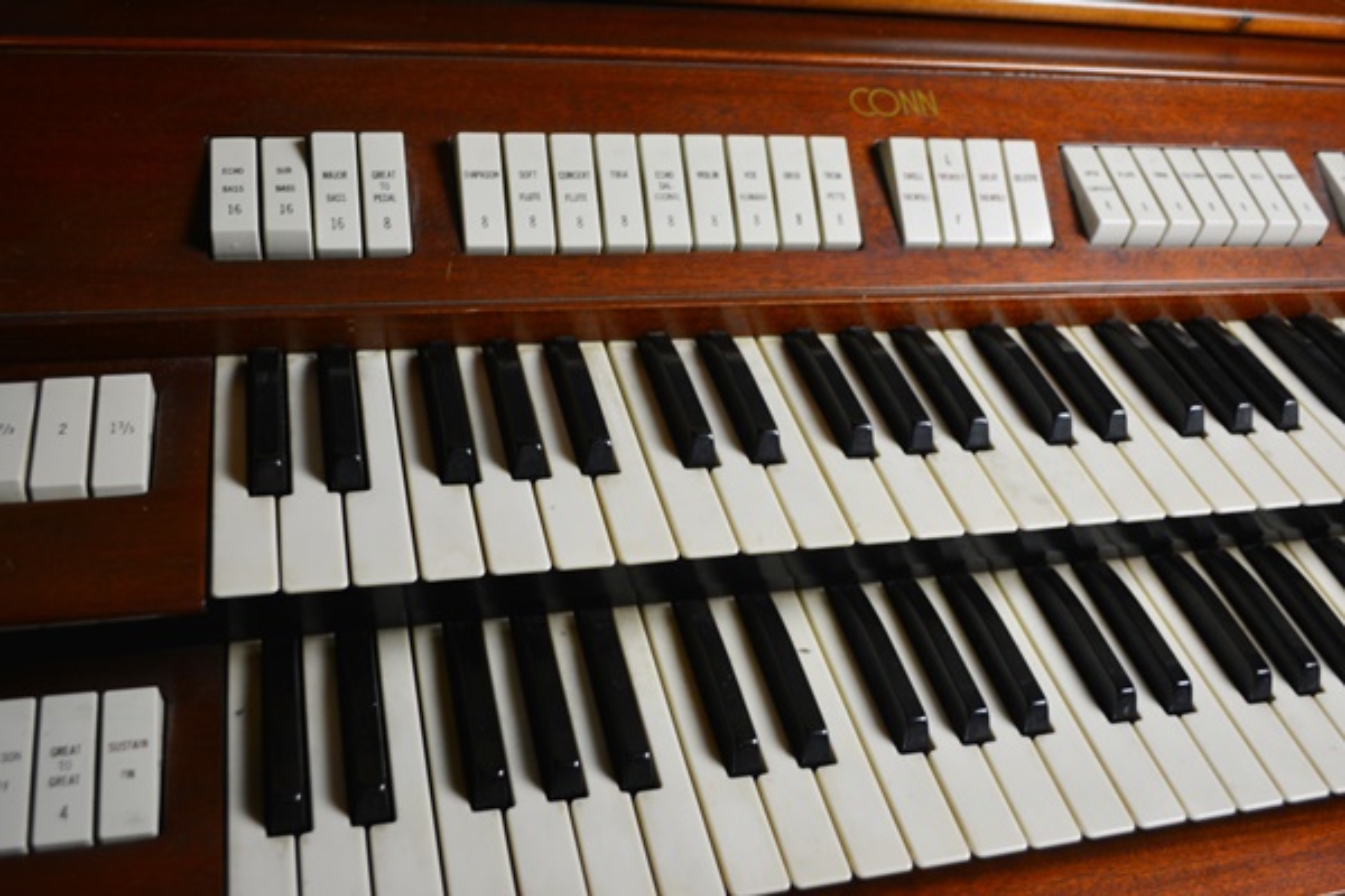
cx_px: 672
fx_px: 1233
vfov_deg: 40.0
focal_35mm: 33
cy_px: 448
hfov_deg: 57.2
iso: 560
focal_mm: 22
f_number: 4
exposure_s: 1/60
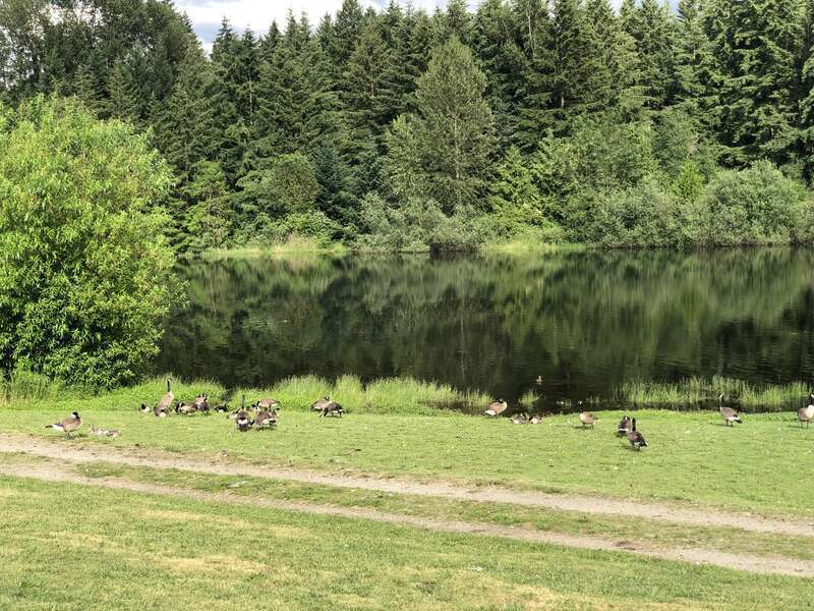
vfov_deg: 28.0
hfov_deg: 36.8
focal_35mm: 52
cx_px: 407
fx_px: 1223
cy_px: 306
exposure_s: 1/326
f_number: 2.4
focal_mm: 6
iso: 16
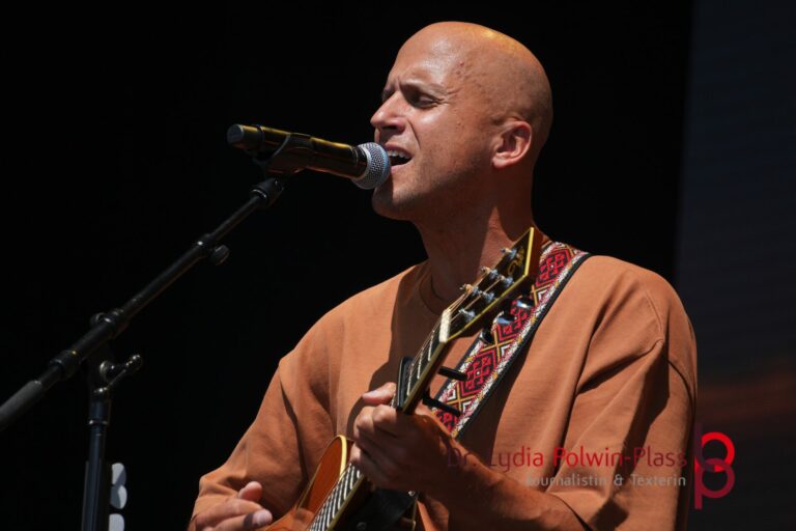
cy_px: 266
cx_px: 398
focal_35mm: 362
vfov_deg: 3.8
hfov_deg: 5.7
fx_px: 7993
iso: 100
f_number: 6.3
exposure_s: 1/400
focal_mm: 241
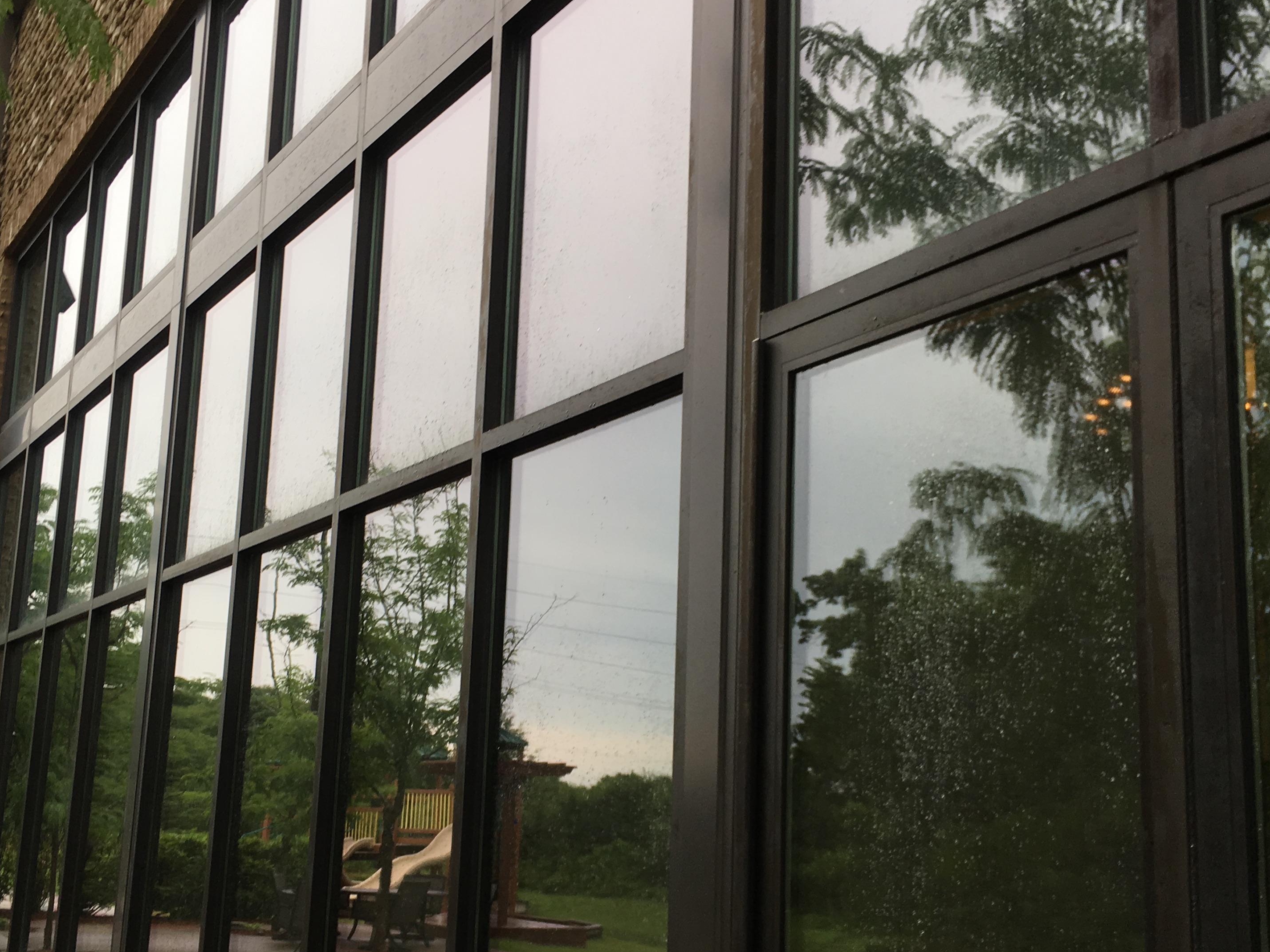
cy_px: 541
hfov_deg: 45.6
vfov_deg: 35.1
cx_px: 541
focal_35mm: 41
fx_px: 1504
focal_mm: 4.15
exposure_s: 1/120
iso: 25
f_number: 2.2
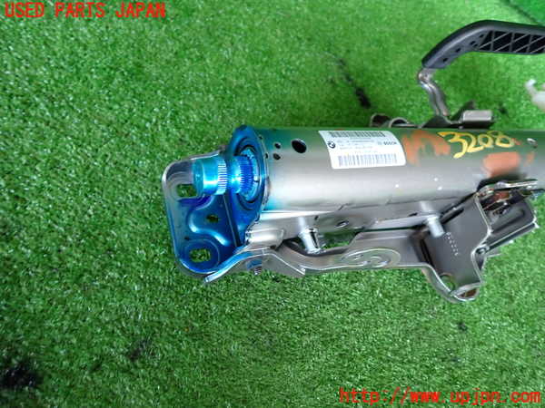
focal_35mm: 25
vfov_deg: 54.9
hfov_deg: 69.4
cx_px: 272
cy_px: 204
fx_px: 394
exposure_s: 1/40
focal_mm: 4.5
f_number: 2
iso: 200
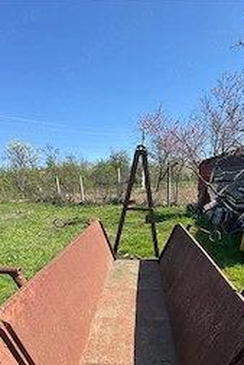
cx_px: 136
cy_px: 284
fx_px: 233
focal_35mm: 23
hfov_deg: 55.0
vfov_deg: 69.7
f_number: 2.2
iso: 50
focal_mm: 2.22
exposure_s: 1/858
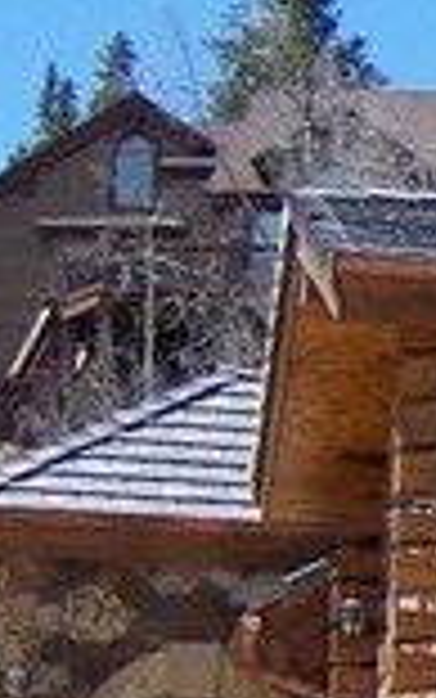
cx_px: 1281
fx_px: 4692
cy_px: 556
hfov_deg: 5.1
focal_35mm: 247
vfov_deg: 8.5
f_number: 3.1
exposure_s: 1/640
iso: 80
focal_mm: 7.5
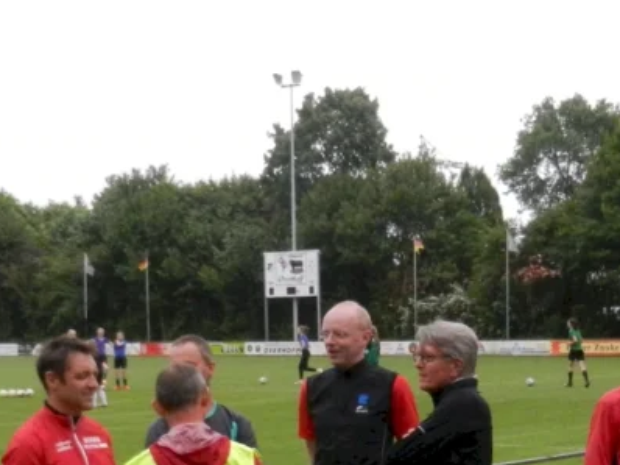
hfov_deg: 22.9
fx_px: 1521
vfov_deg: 17.0
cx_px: 413
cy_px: 448
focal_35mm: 85
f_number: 3.8
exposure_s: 1/1000
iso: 800
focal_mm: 5.9
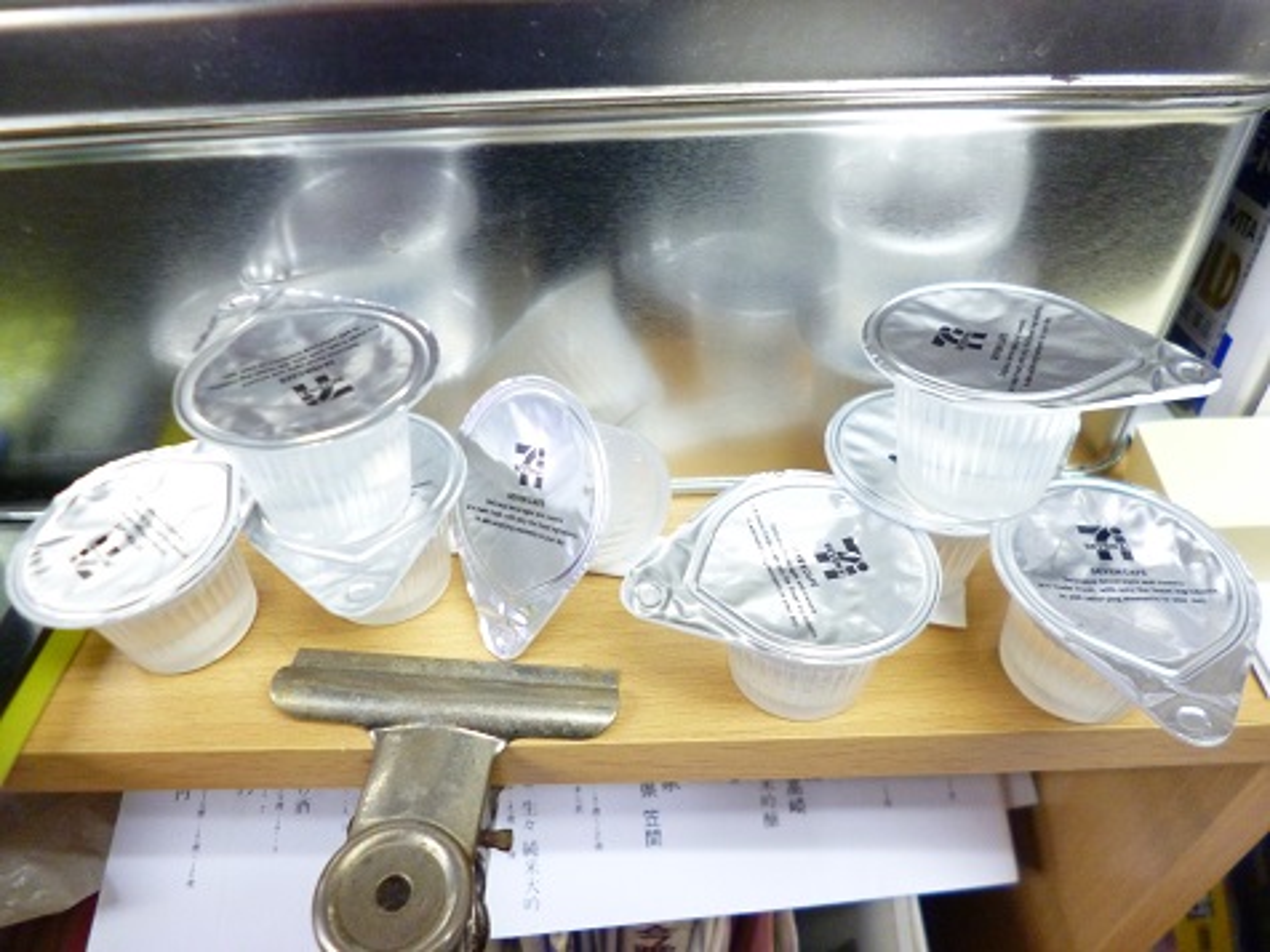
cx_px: 635
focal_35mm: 24
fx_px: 881
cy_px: 476
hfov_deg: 71.6
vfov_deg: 56.8
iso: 400
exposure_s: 1/30
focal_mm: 4.3
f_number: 2.5
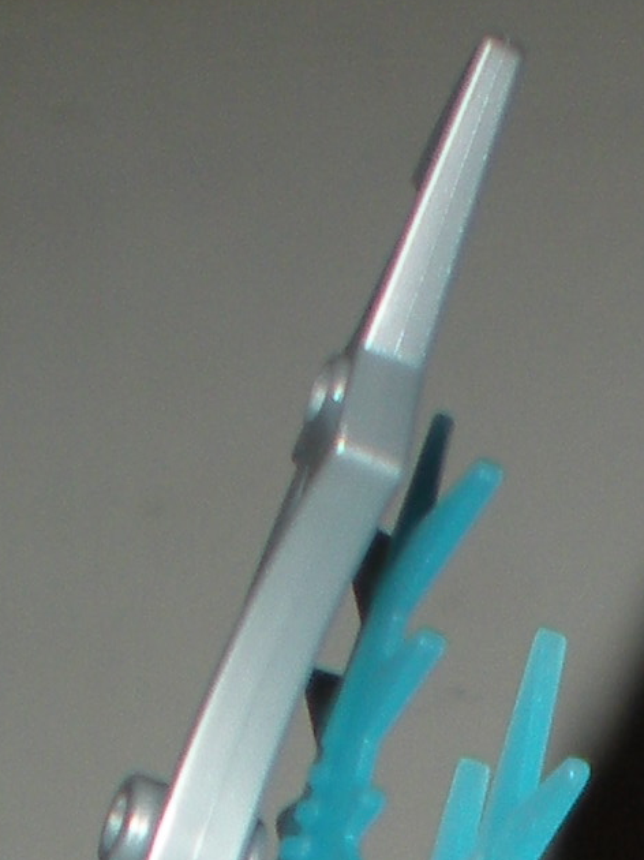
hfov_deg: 7.5
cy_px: 2124
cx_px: 831
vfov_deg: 9.0
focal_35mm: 197
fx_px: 4890
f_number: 3.1
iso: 64
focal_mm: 6.3
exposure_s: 1/60
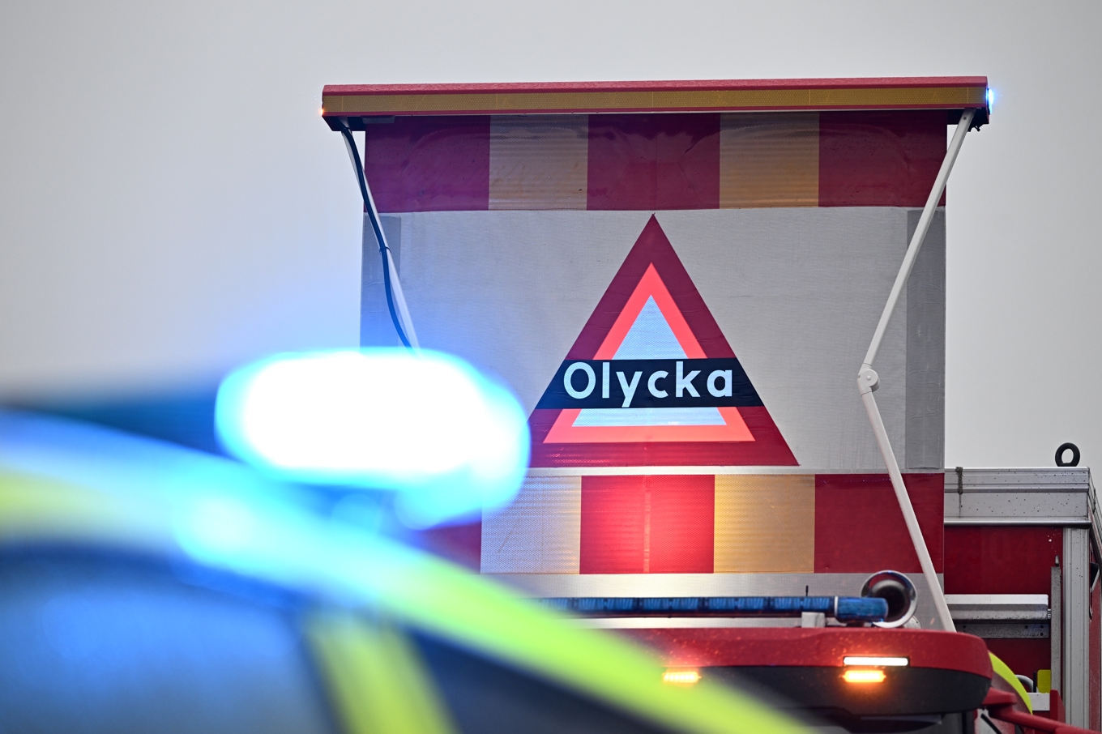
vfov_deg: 8.1
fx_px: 5202
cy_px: 367
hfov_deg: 12.1
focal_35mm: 170
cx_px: 551
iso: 1100
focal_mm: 170
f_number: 4
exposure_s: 1/250
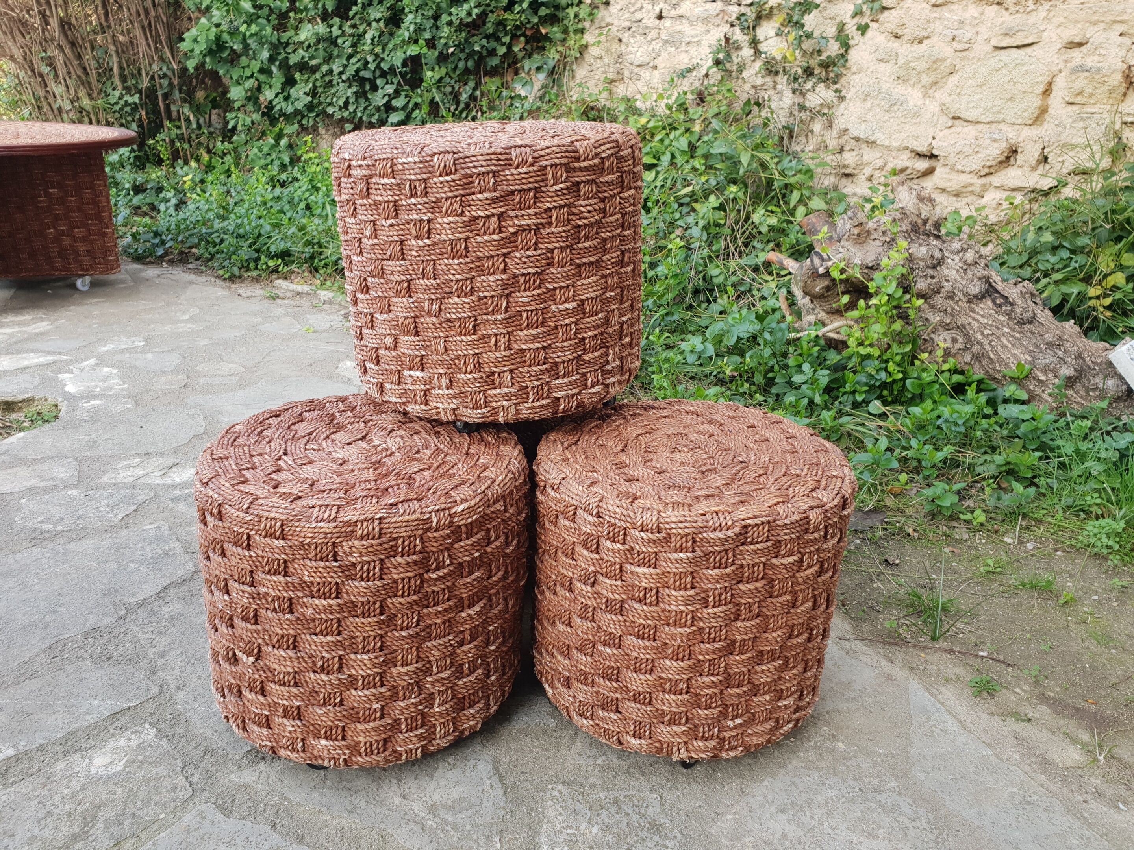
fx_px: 852
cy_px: 425
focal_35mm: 26
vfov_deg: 53.1
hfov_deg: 67.3
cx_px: 567
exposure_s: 1/100
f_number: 2.4
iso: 64
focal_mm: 4.3
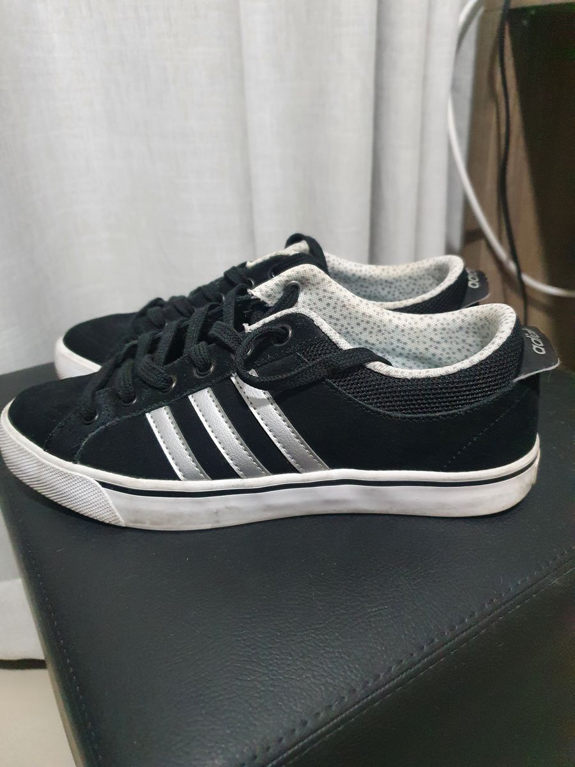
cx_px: 288
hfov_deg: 53.1
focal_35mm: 26
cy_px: 384
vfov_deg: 67.3
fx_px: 576
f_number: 1.5
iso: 640
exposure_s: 1/40
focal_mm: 4.32
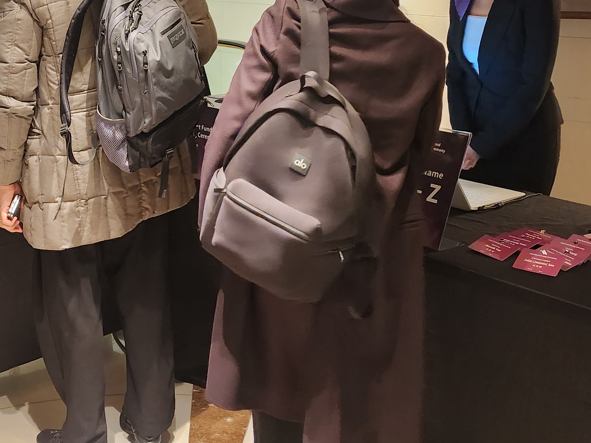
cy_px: 124
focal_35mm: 55
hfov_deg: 33.6
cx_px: 94
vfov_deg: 26.3
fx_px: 939
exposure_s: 1/60
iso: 800
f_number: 1.8
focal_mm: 5
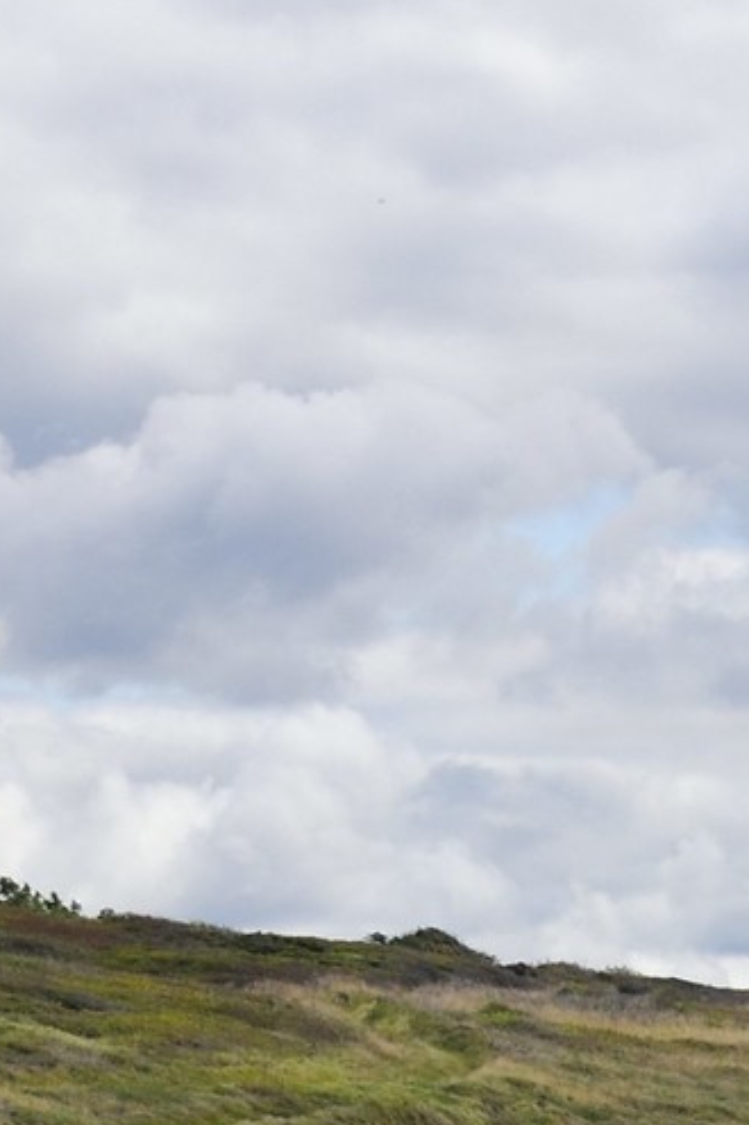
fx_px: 8781
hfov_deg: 4.8
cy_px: 2357
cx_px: 1641
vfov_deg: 7.0
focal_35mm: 281
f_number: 13
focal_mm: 58
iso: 200
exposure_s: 1/400
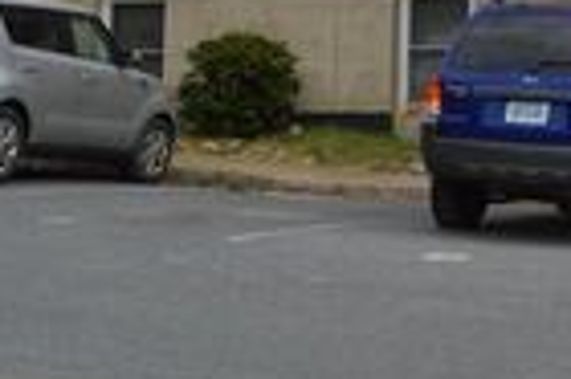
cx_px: 873
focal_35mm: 107
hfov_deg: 17.1
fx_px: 1695
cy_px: -226
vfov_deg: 12.1
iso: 100
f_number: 10
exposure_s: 1/200
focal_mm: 20
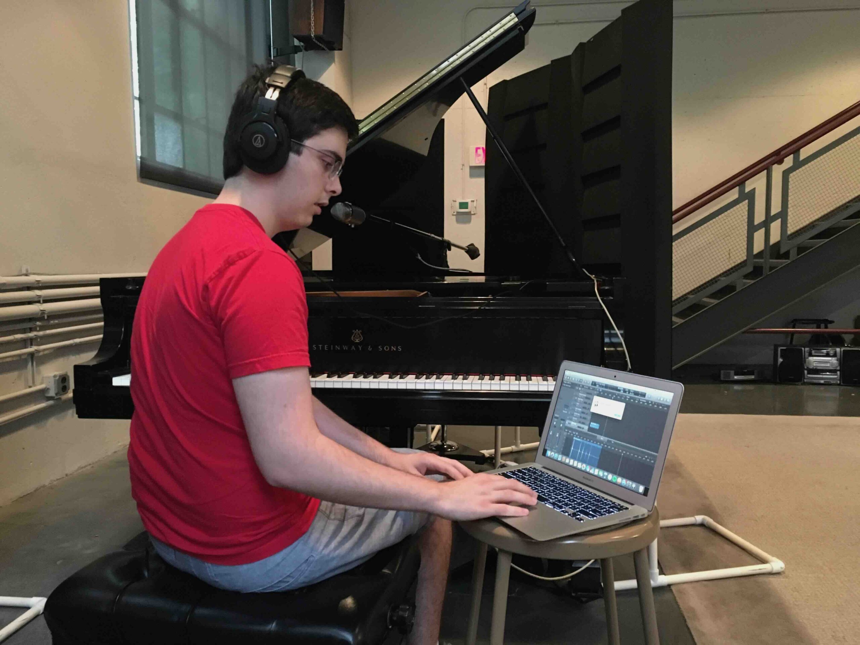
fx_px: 720
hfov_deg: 61.7
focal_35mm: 29
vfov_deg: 48.2
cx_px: 430
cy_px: 322
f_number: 2.2
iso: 500
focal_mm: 4.15
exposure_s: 1/15
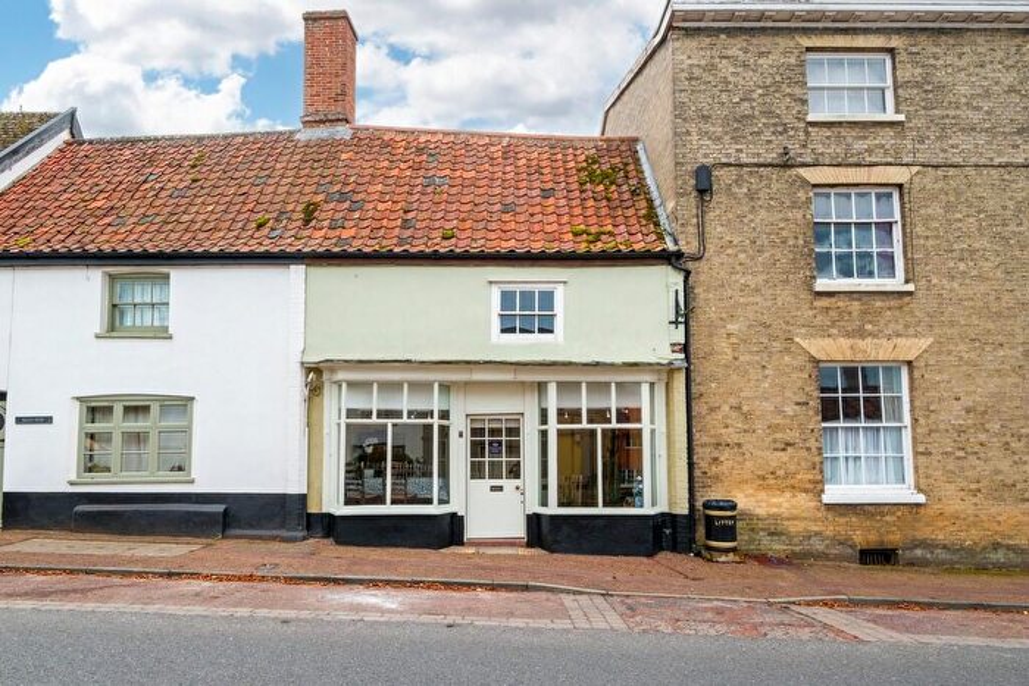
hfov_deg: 86.9
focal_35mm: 19
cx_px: 514
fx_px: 543
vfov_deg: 64.6
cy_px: 343
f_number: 11
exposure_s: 1/40
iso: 160
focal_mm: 12.7
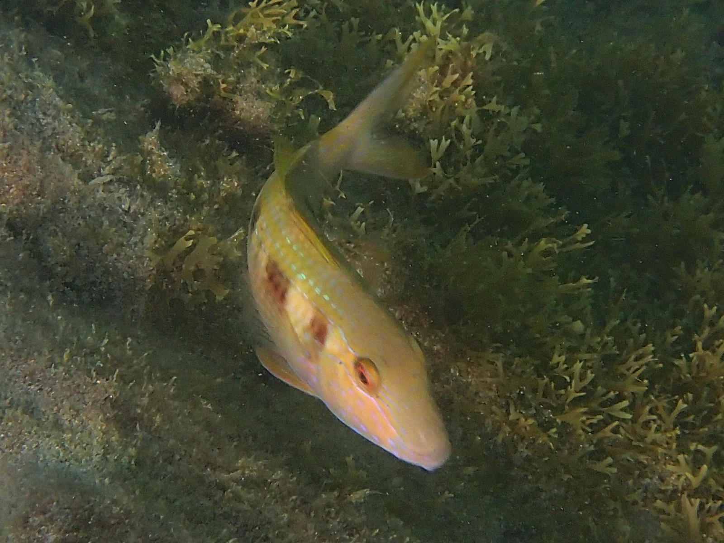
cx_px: 362
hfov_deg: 19.6
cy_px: 272
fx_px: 2092
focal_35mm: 100
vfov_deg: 14.8
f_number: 6.3
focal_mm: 18
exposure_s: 1/200
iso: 200
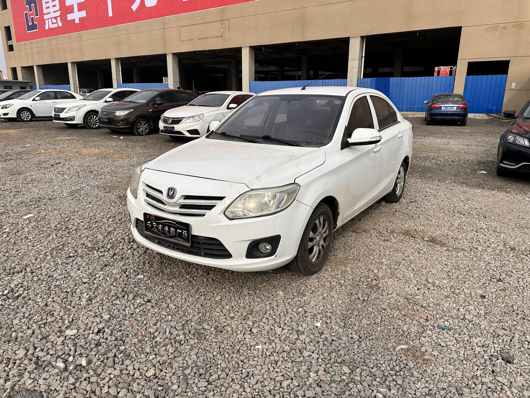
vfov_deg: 56.8
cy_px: 199
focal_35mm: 24
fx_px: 367
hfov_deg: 71.6
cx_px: 265
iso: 80
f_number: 1.78
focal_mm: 6.86
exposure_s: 1/4016
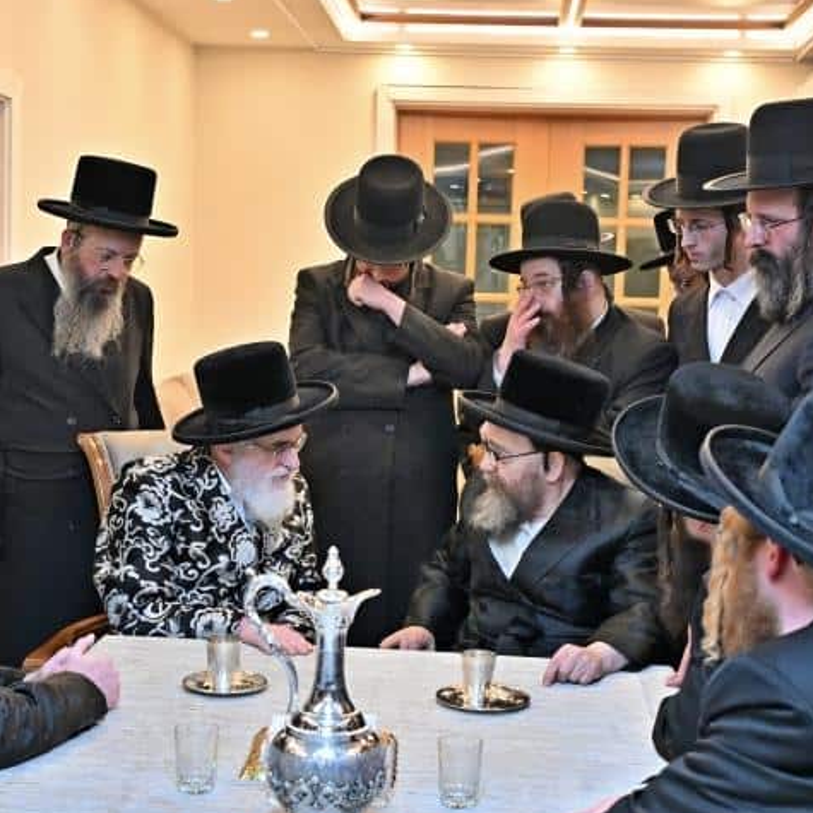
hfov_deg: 30.6
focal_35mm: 56
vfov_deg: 30.6
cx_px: 382
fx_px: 1486
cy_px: 406
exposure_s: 1/160
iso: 1250
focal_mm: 30.5
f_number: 4
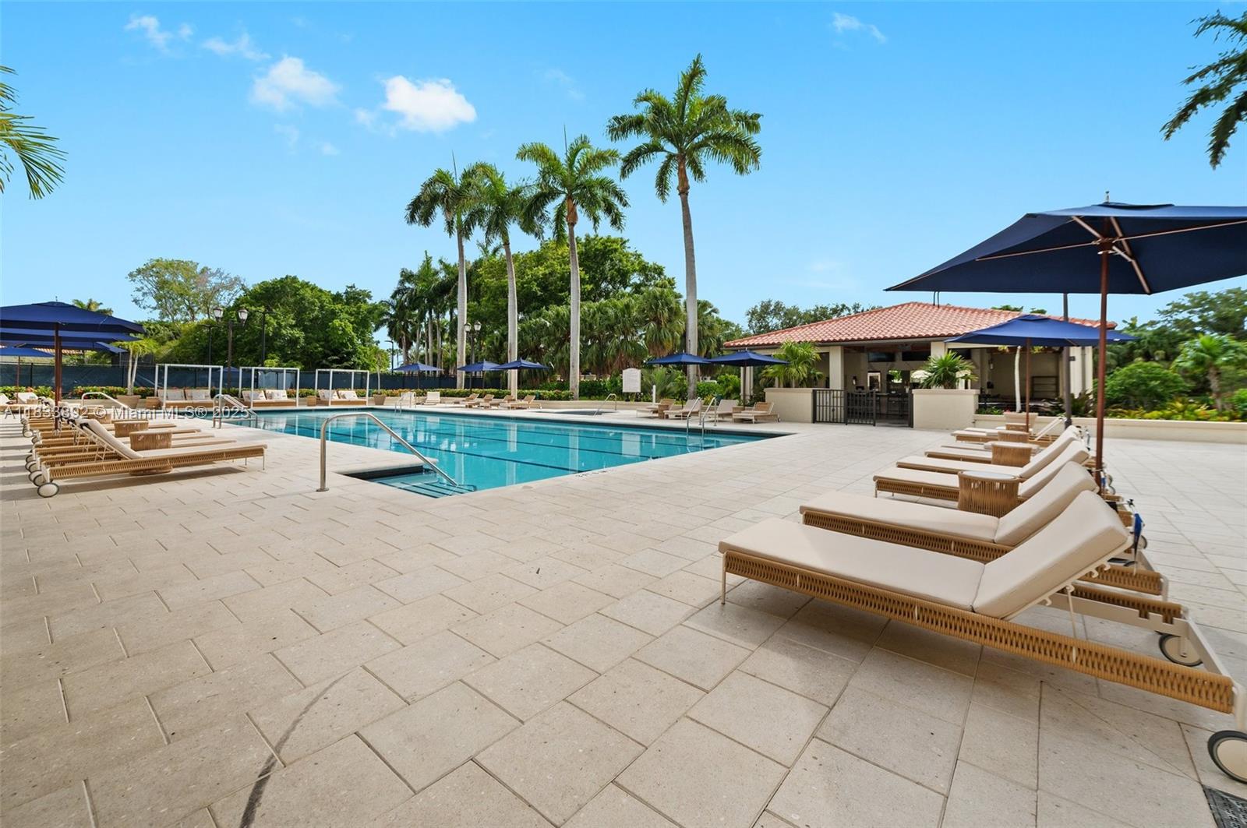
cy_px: 414
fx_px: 484
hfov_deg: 104.3
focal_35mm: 14
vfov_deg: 81.1
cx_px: 624
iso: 200
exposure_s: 1/500
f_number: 8
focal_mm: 14
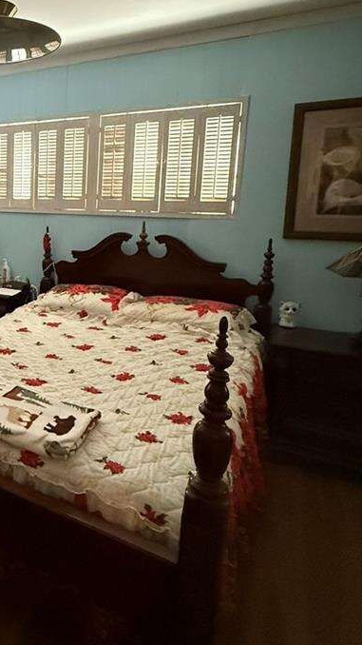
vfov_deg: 69.3
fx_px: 461
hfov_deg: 36.6
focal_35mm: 27
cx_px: -31
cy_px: 263
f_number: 2.2
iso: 800
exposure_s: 1/60
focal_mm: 2.22
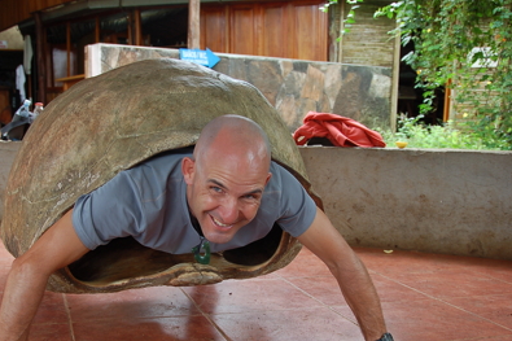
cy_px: 217
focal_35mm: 46
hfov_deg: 42.7
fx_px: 654
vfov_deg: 29.1
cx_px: 219
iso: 200
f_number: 4
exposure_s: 1/80
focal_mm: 22
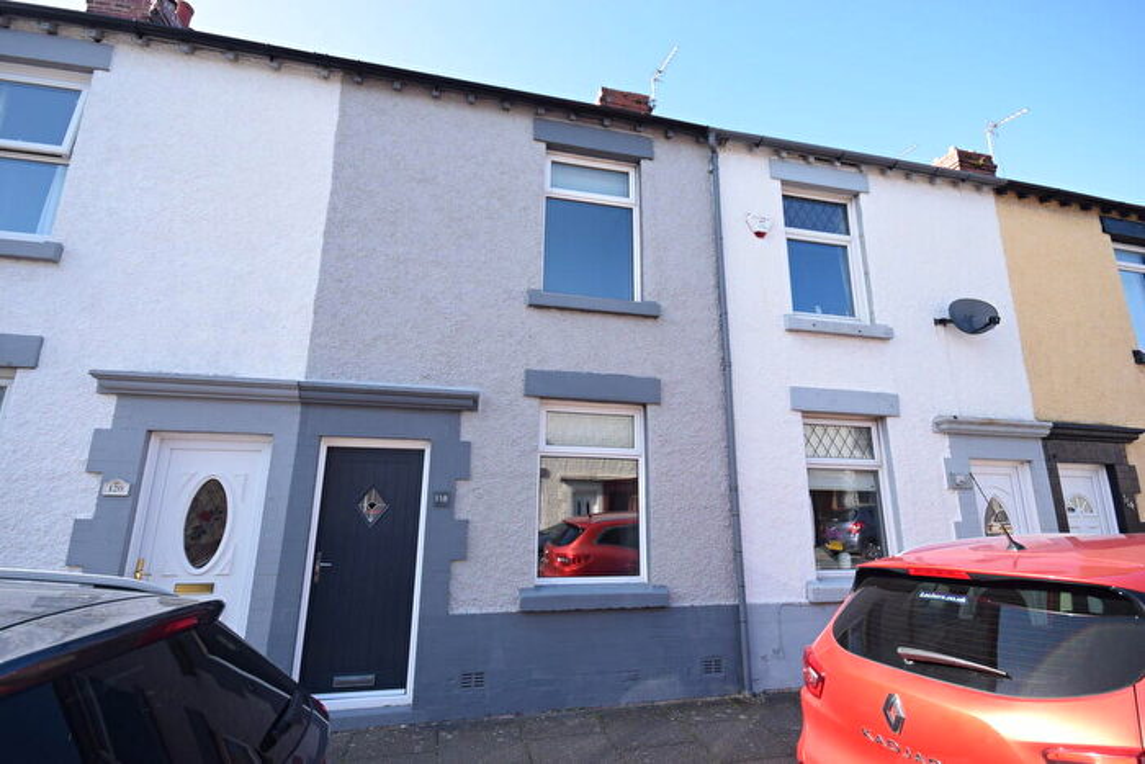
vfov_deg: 72.1
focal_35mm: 16
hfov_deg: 95.0
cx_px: 572
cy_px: 382
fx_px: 525
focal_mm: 11
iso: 360
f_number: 8
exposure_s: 1/250
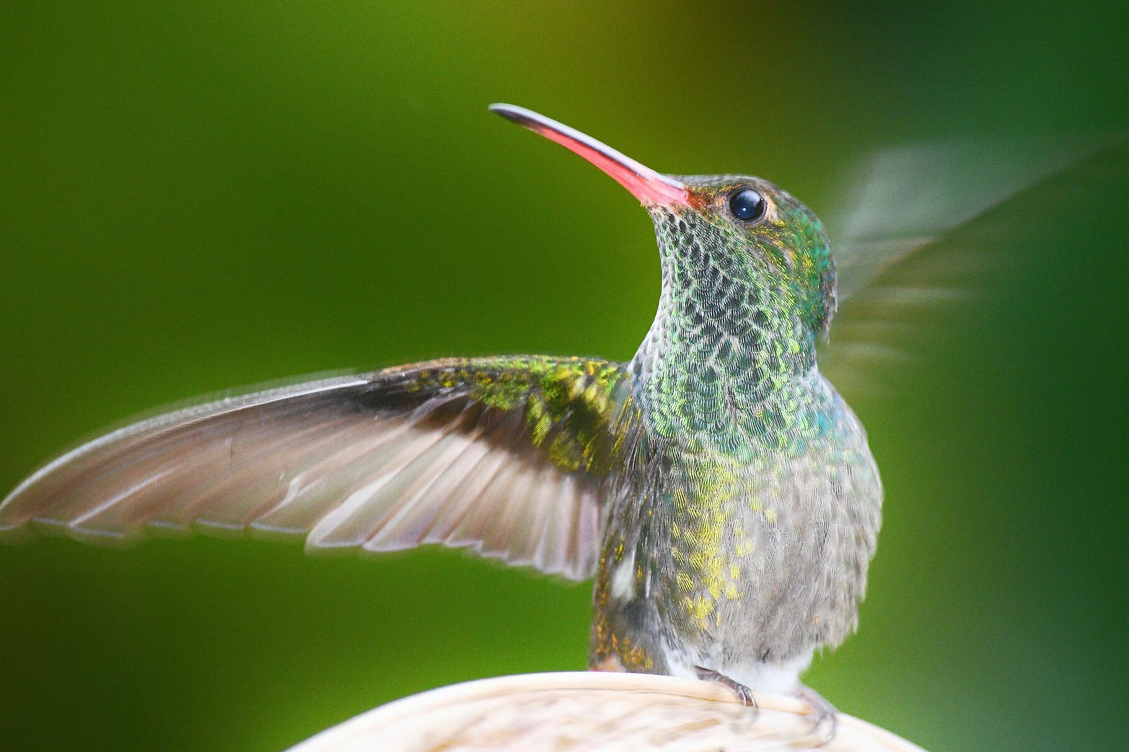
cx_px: 428
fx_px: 26240
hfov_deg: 2.5
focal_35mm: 837
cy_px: 283
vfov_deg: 1.6
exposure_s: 1/250
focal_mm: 420
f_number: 9
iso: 2800
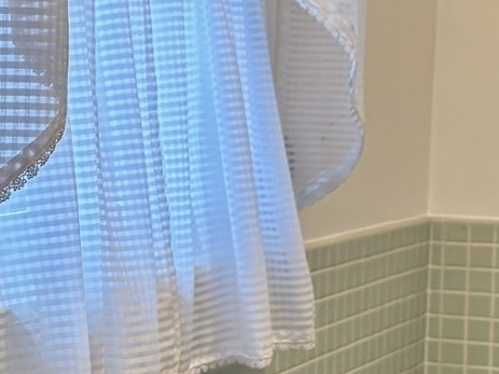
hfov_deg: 16.5
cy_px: 235
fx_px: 1657
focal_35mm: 115
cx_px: -79
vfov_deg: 12.9
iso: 125
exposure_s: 1/60
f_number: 1.6
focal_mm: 5.96
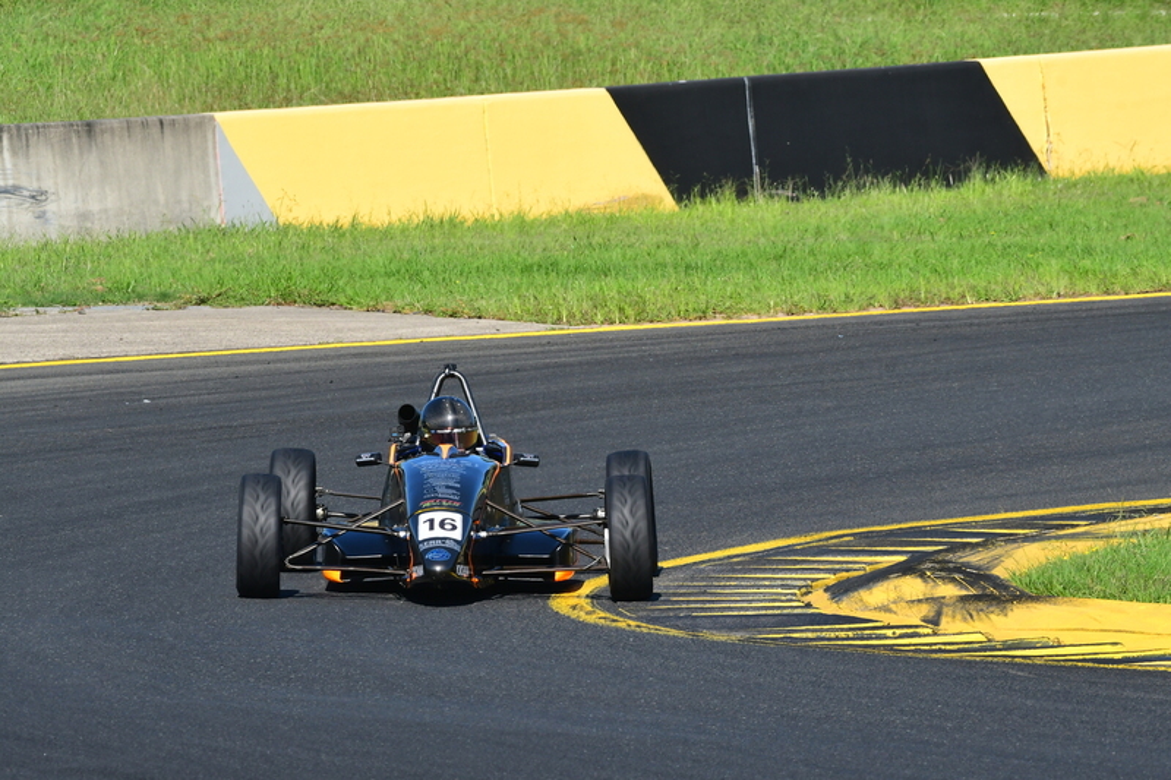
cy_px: 390
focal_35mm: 405
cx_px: 586
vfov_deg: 3.4
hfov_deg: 5.1
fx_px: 13170
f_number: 11
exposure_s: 1/640
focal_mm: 270
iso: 500
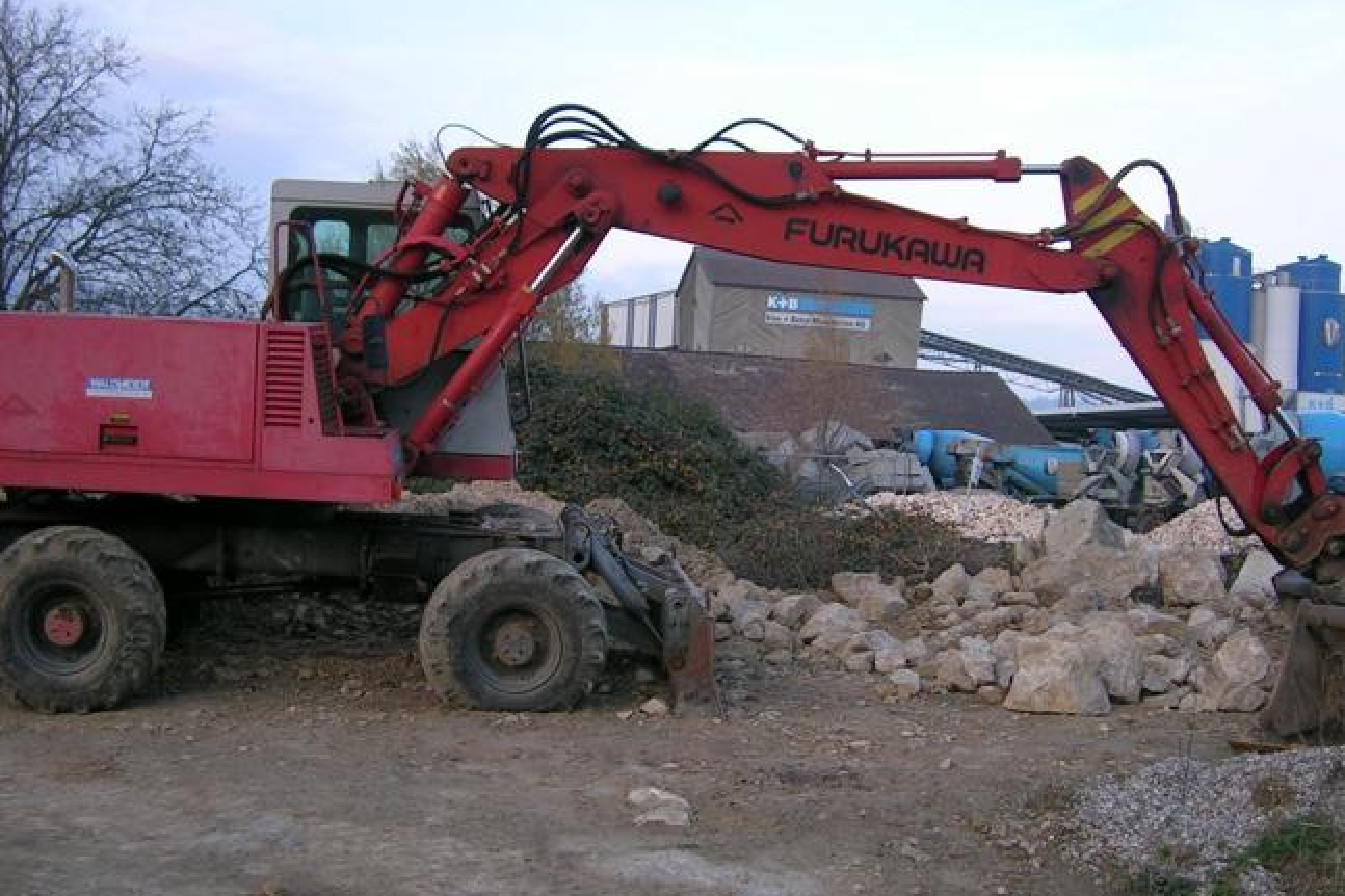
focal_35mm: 45
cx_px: 682
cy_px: 501
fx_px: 1681
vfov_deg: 29.8
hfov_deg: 43.6
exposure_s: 1/177
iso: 50
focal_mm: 5.4
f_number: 2.8
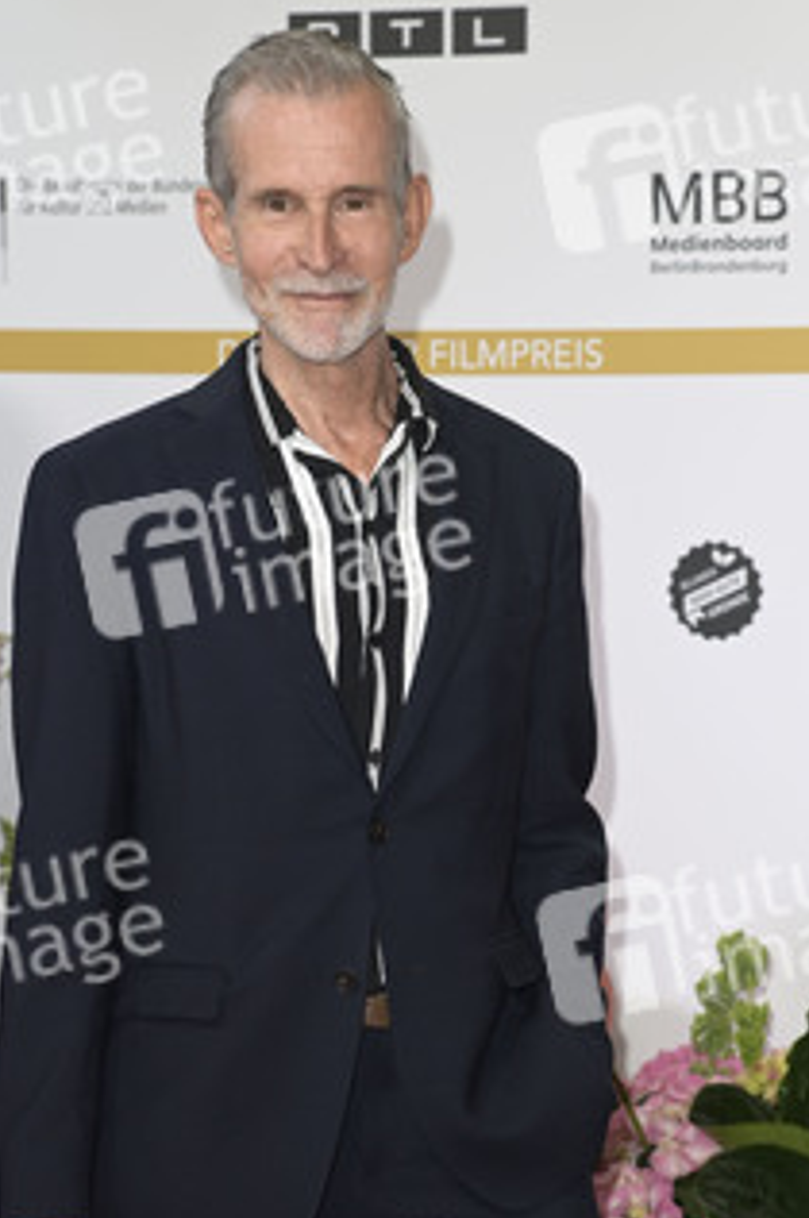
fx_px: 4493
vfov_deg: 15.4
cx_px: 385
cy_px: 740
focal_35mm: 133
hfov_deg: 10.3
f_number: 6.3
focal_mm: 105
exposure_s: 1/250
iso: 640
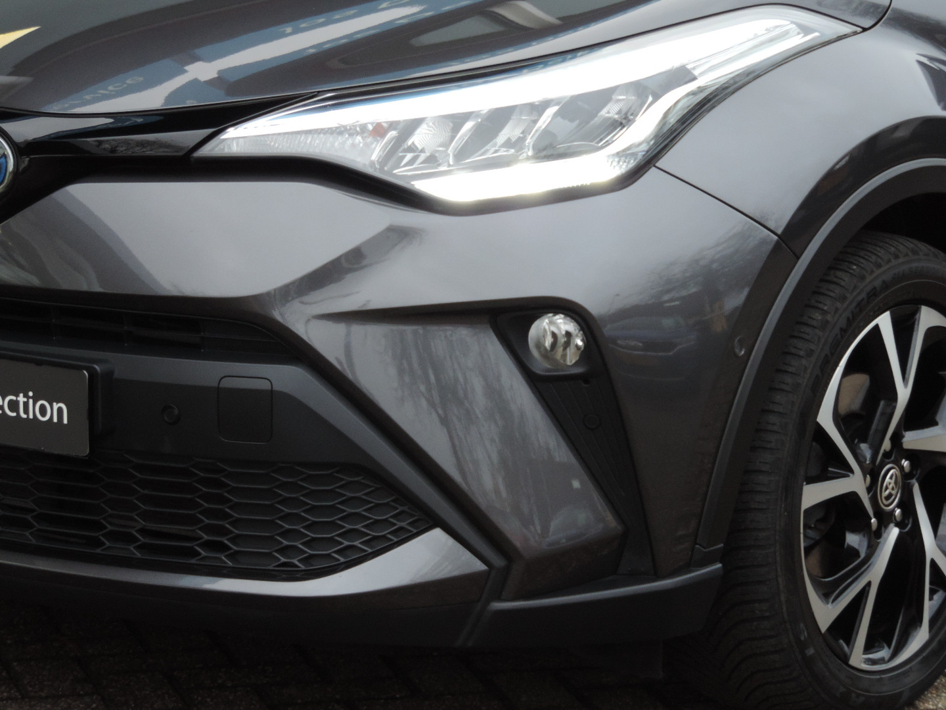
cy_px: 355
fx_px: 3963
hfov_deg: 13.6
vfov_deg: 10.2
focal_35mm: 145
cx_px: 473
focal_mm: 25.8
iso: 400
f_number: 4.4
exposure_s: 1/60
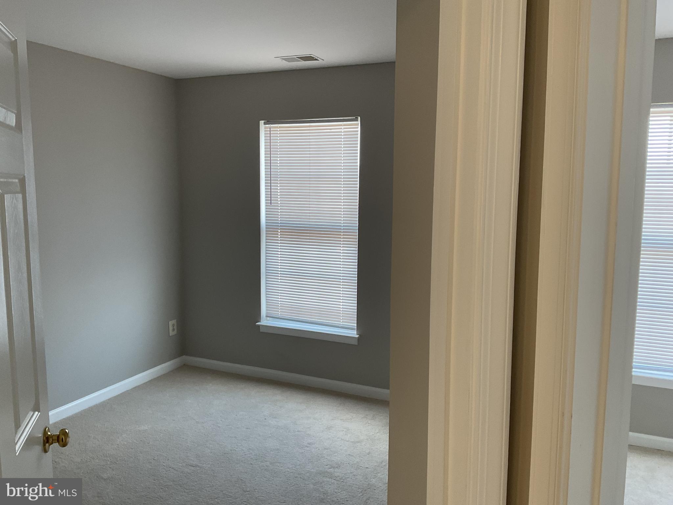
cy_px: 252
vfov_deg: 48.2
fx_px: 564
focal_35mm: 29
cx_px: 336
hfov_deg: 61.7
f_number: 1.8
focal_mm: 3
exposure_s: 1/60
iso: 50
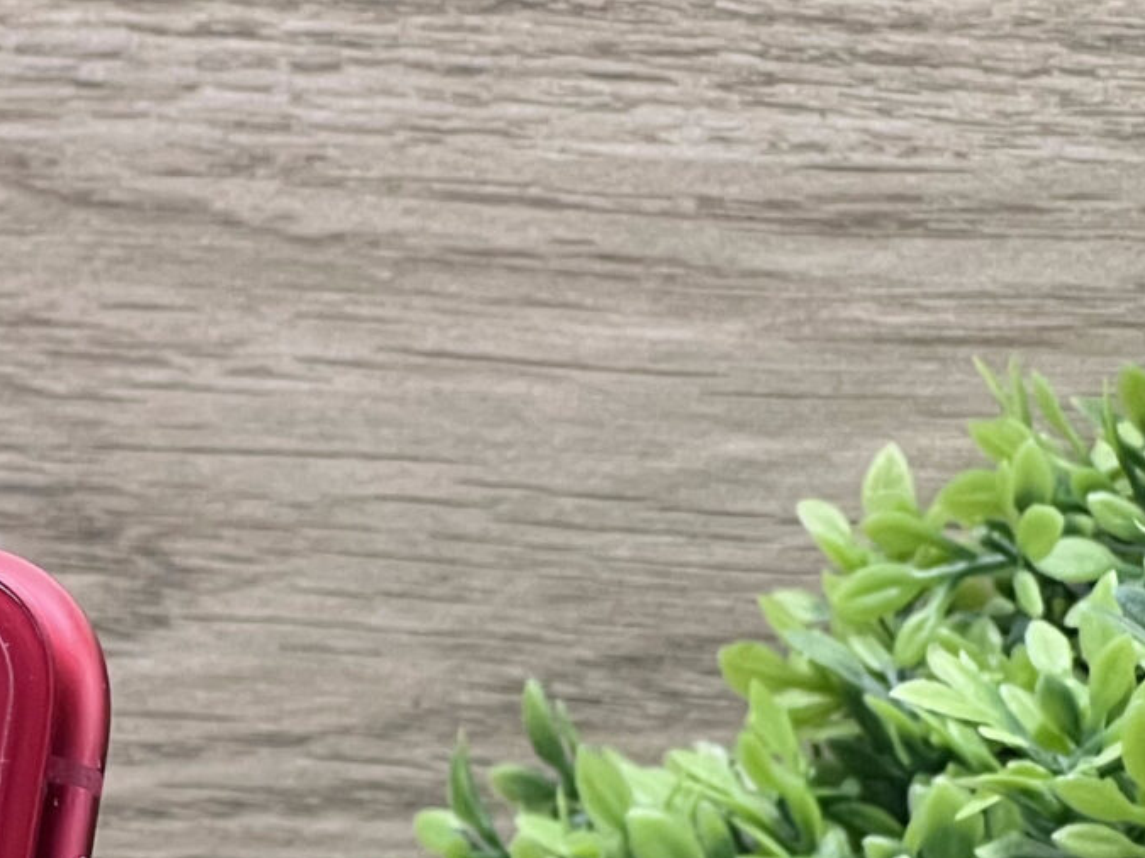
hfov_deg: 6.7
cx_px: -511
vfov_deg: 5.0
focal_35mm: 292
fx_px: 9657
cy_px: 1451
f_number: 2.8
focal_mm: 9
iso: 100
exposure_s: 1/100
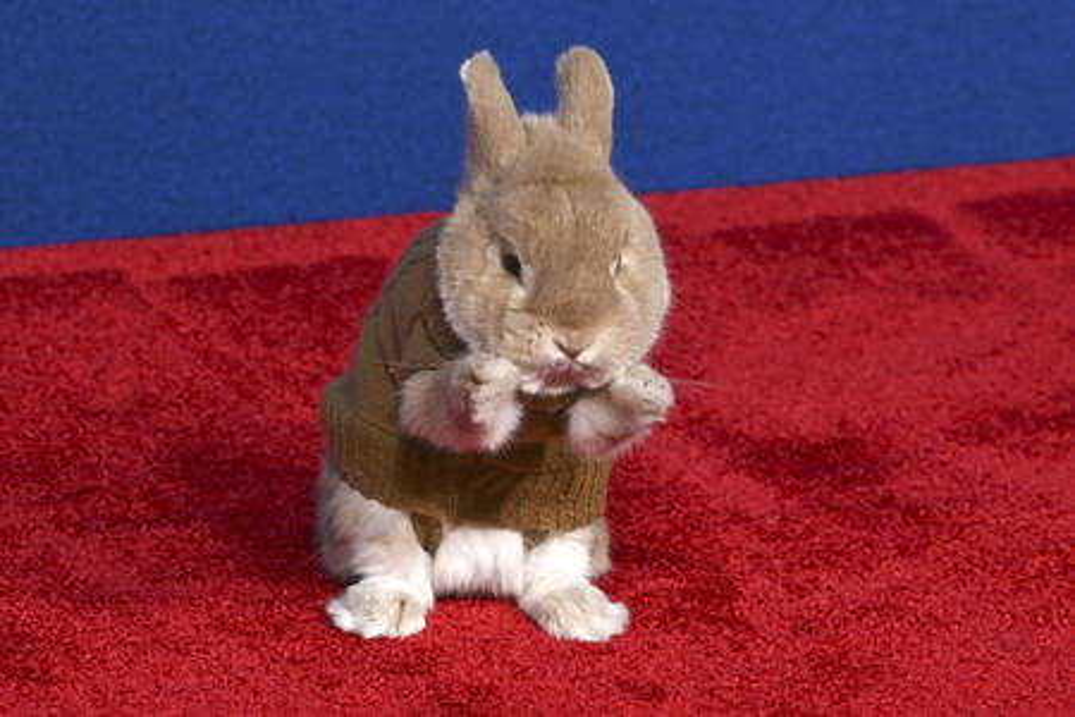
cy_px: 358
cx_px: 538
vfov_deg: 11.4
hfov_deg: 17.1
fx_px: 3583
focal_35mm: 120
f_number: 5.6
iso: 2000
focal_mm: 120
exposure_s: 1/250
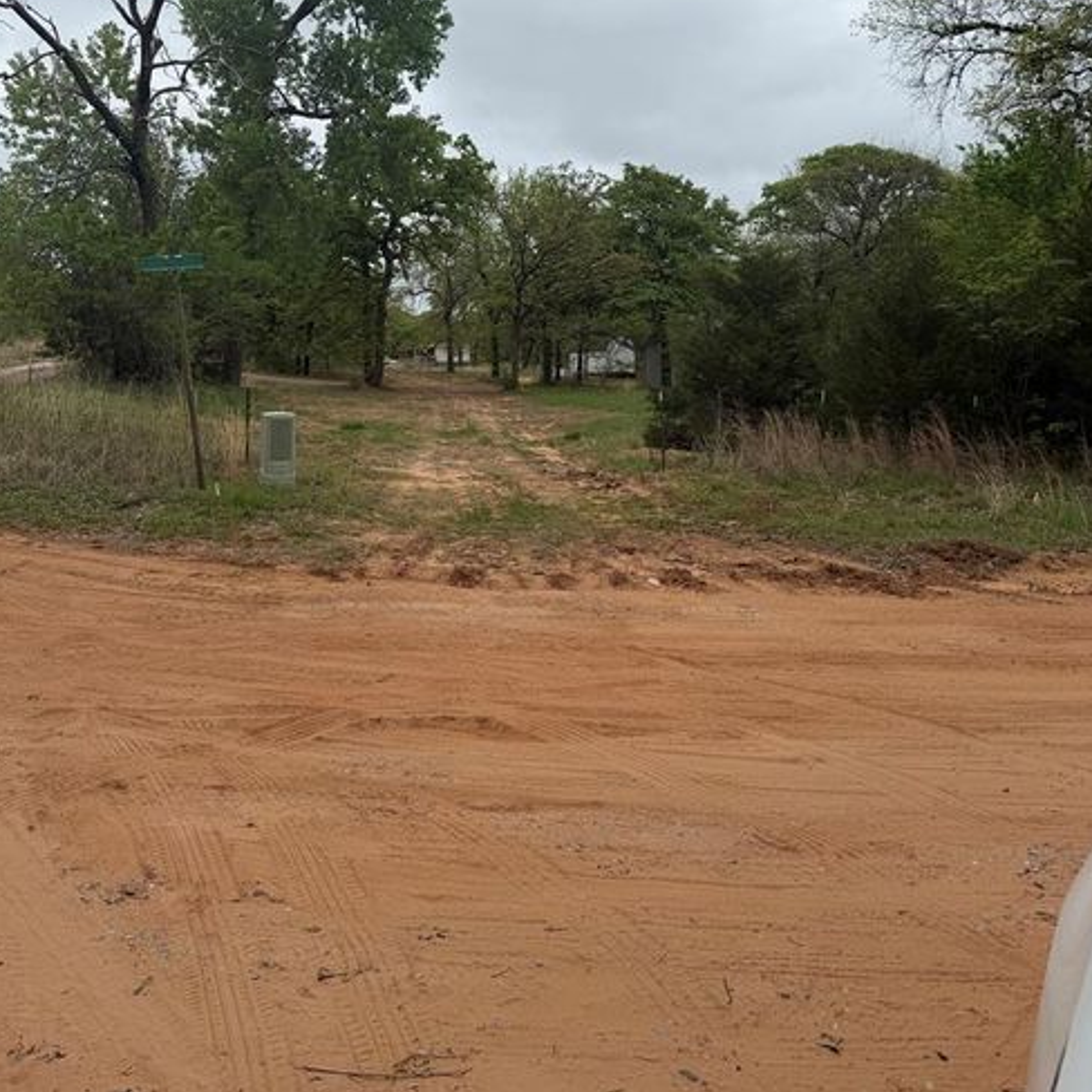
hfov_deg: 55.6
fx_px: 1035
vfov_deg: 54.8
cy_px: 390
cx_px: 548
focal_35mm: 29
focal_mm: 6.76
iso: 80
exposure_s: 1/2299
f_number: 1.78
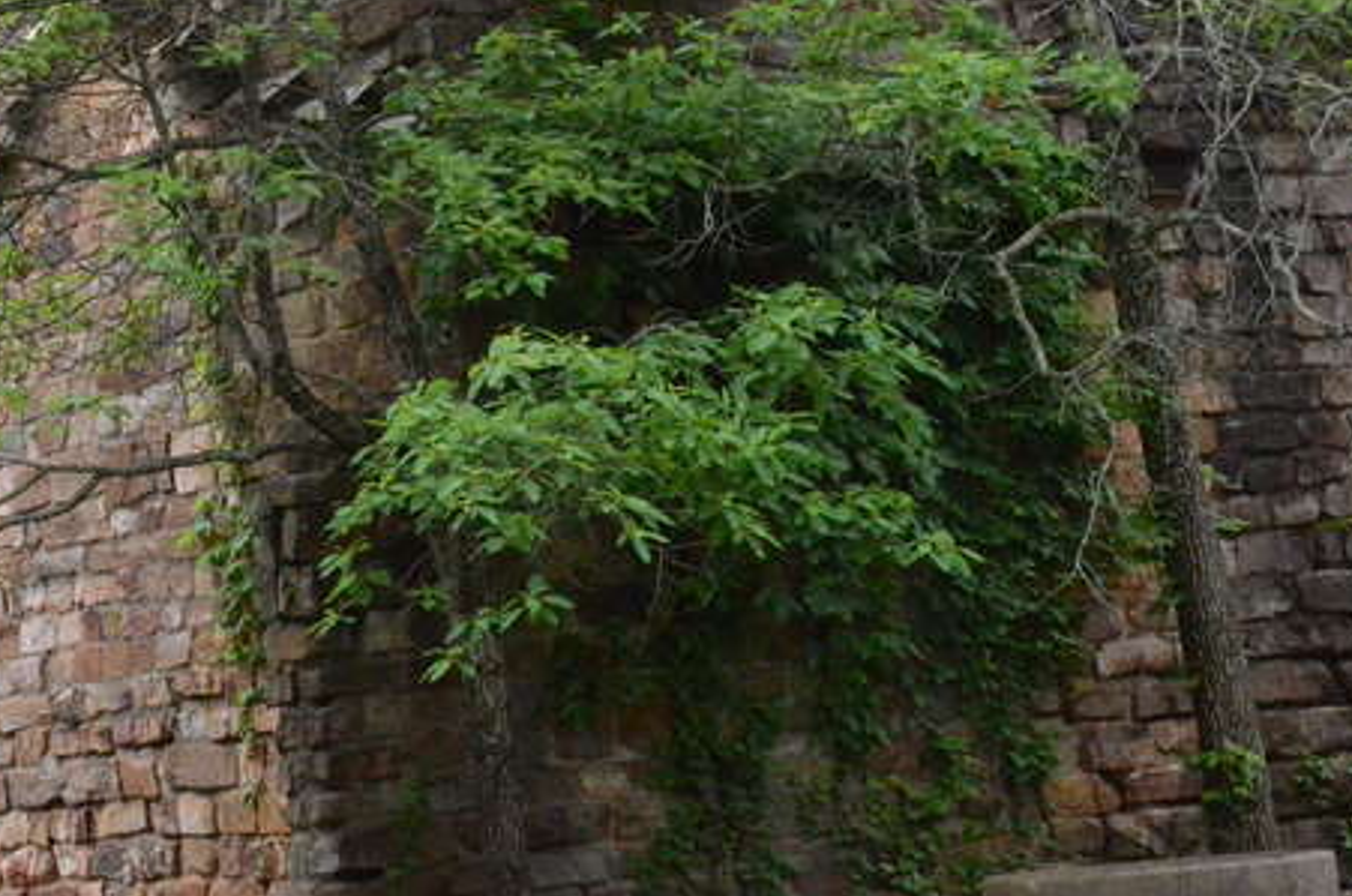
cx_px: 722
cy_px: 295
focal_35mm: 115
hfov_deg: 17.8
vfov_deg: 11.9
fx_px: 4306
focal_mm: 45
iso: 6400
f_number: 14
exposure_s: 1/800
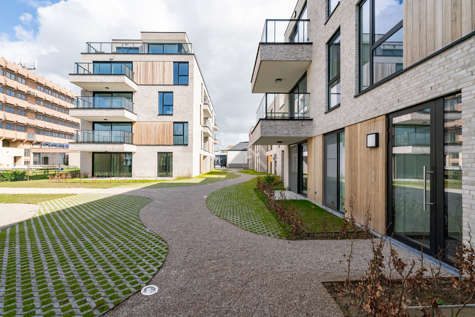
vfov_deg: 73.8
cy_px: 158
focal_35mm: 16
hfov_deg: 96.7
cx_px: 238
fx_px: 211
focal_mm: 16
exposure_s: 1/1600
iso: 1000
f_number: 10
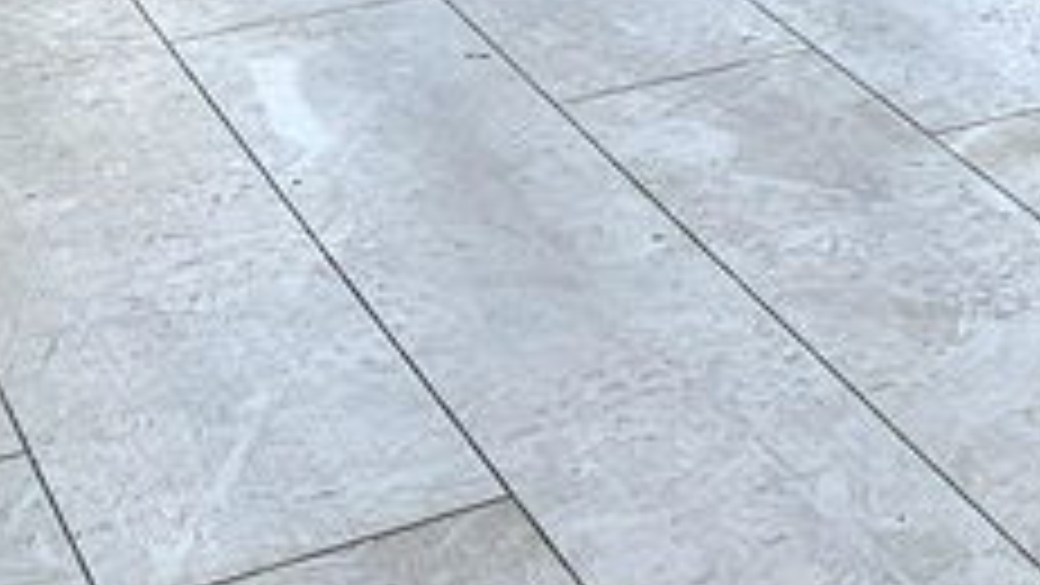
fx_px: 2703
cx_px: 2075
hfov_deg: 16.6
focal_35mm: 98
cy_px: -747
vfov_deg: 10.8
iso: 50
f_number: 2.2
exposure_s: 1/714
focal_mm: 2.2
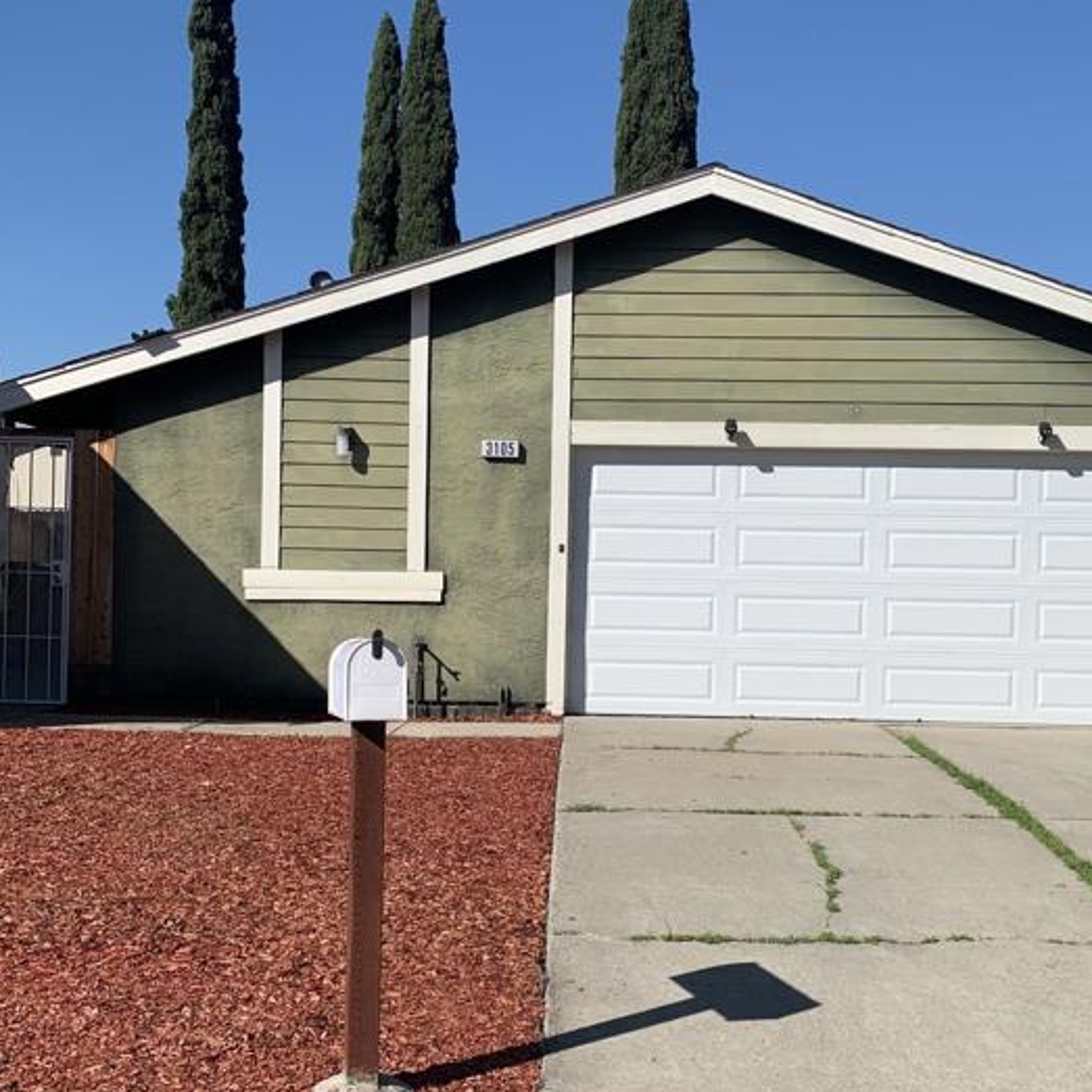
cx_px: 595
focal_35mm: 45
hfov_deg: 37.5
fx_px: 1606
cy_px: 614
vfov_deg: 37.5
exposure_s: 1/3289
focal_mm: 4.25
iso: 25
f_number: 1.8
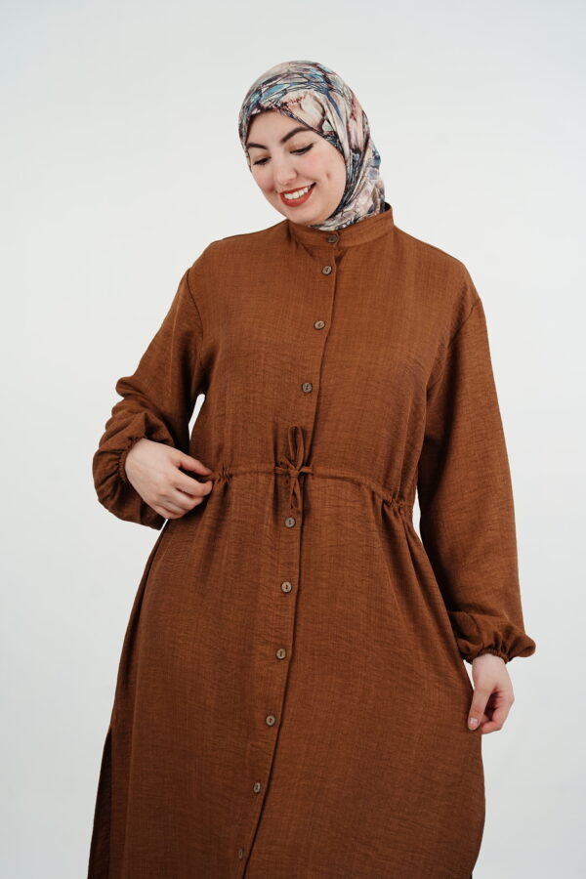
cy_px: 440
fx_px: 2564
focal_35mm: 105
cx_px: 293
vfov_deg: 19.5
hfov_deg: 13.0
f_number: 5
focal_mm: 105
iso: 250
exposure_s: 1/100
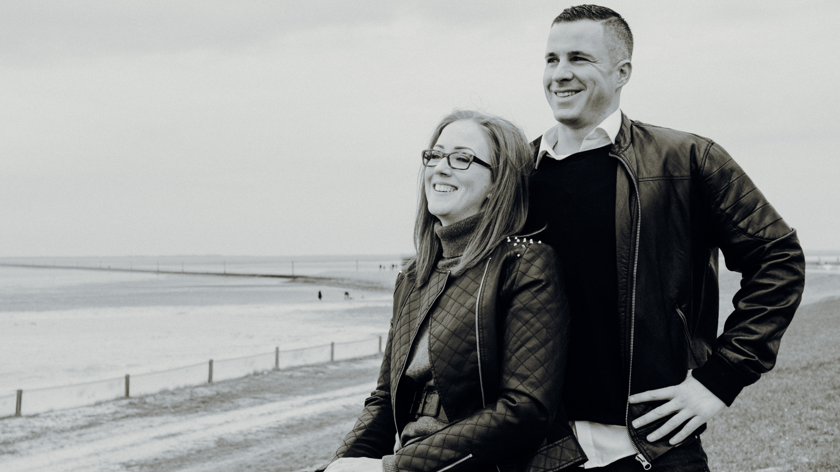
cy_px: 211
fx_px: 1225
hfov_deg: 37.8
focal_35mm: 55
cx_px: 417
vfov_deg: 21.8
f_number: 5
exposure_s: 1/800
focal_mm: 25
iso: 640
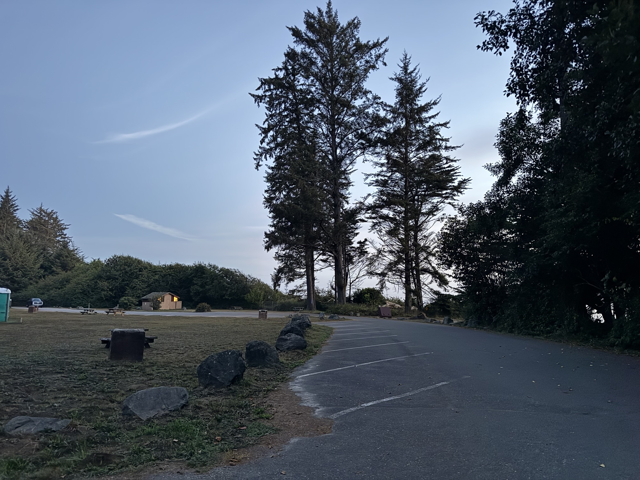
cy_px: 240
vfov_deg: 56.8
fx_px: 444
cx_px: 320
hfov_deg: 71.6
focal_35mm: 24
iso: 2000
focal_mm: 6.76
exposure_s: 1/15
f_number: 1.78
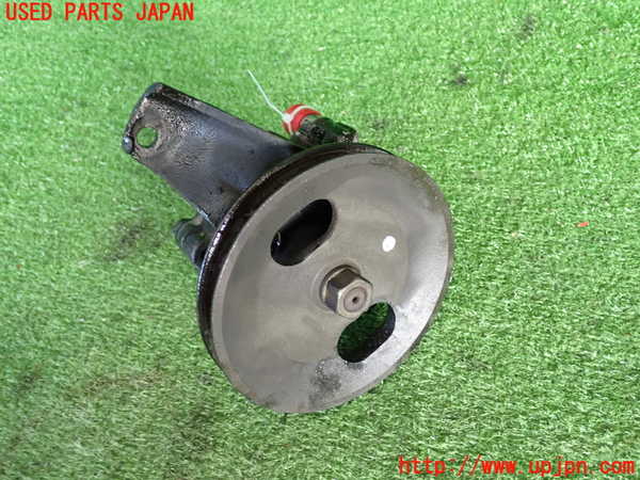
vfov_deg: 39.7
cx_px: 320
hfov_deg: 51.4
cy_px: 240
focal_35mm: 36
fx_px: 666
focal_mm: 6.37
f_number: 2.5
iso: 250
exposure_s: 1/40
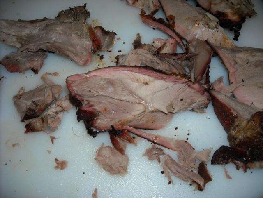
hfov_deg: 52.6
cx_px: 132
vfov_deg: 40.7
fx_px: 266
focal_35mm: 35
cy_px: 99
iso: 200
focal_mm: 5.7
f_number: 5.6
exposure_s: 1/60
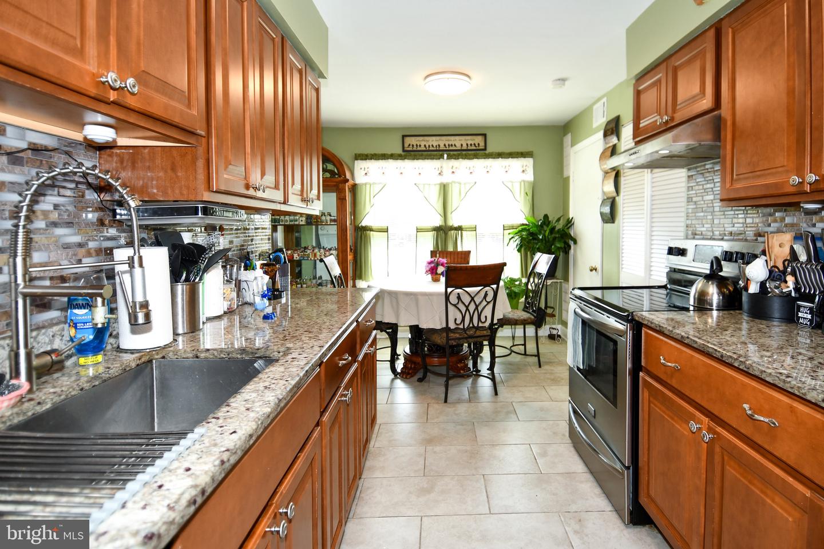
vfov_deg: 67.4
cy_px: 274
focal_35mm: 18
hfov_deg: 90.0
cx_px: 412
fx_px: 412
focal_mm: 12
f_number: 4
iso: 200
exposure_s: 1/60
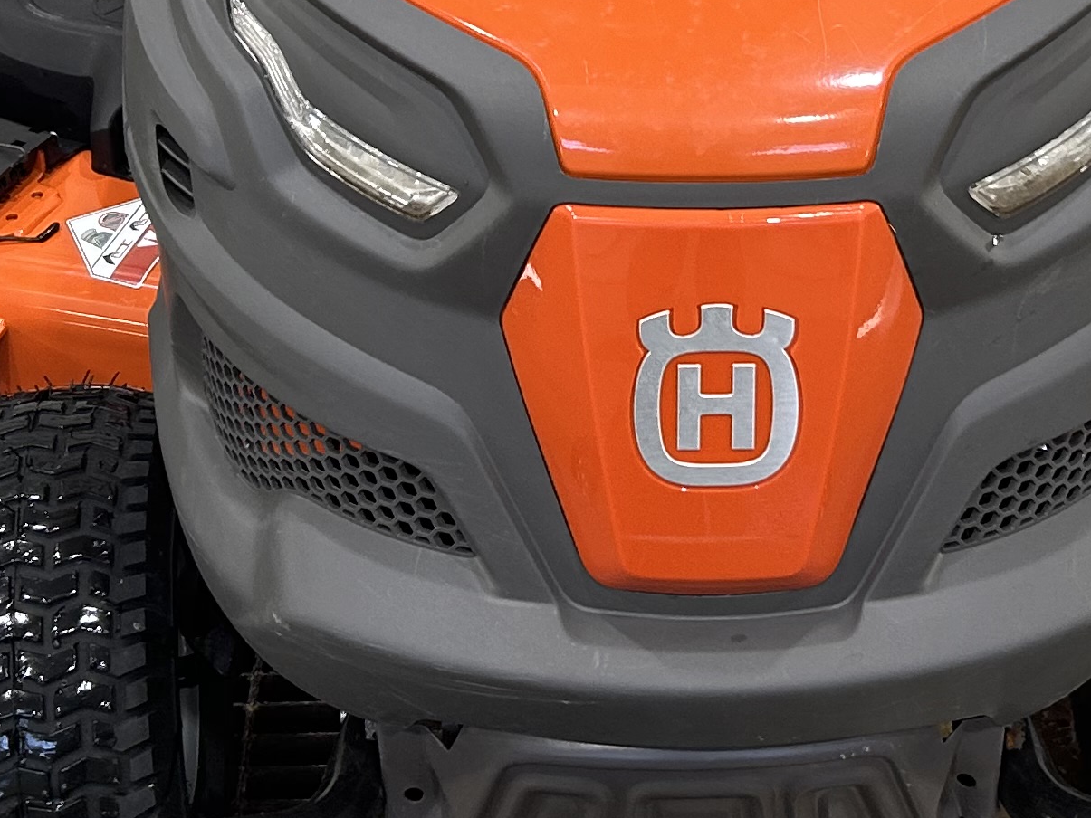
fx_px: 2742
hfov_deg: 22.5
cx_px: 658
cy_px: -49
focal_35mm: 87
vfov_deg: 16.5
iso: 80
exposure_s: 1/60
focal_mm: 5.7
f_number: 1.5
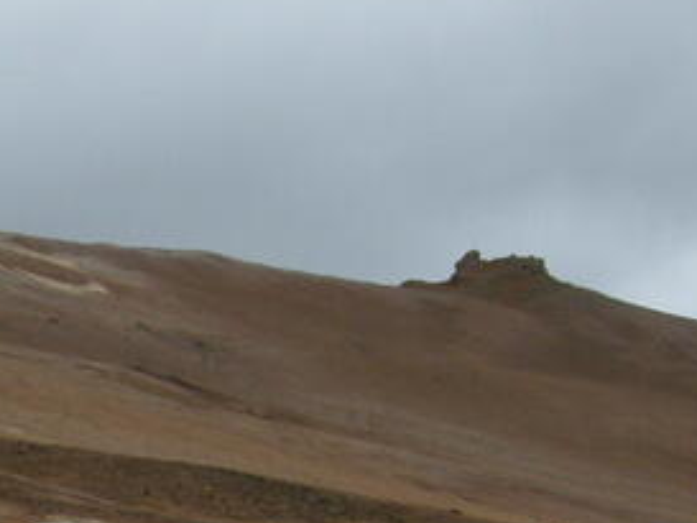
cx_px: -574
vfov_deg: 8.2
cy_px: 821
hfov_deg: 10.5
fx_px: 3545
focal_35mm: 176
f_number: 5.4
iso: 100
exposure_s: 1/305
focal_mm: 10.1
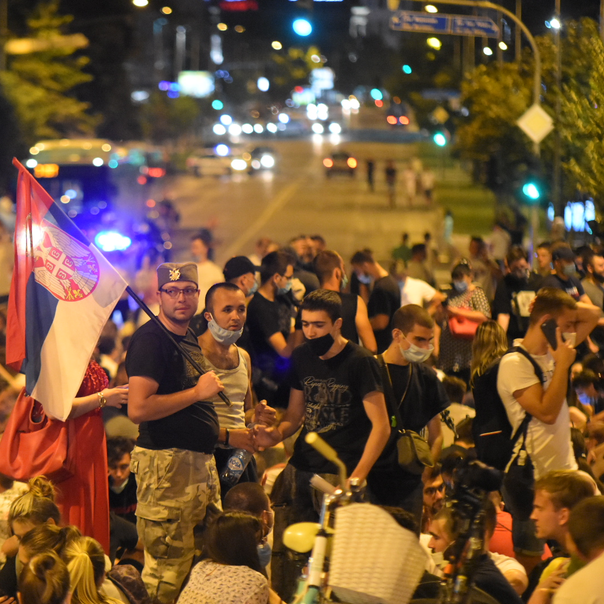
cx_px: 192
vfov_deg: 6.3
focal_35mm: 279
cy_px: 302
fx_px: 5501
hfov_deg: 6.3
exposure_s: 1/100
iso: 4000
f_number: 2.8
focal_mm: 145
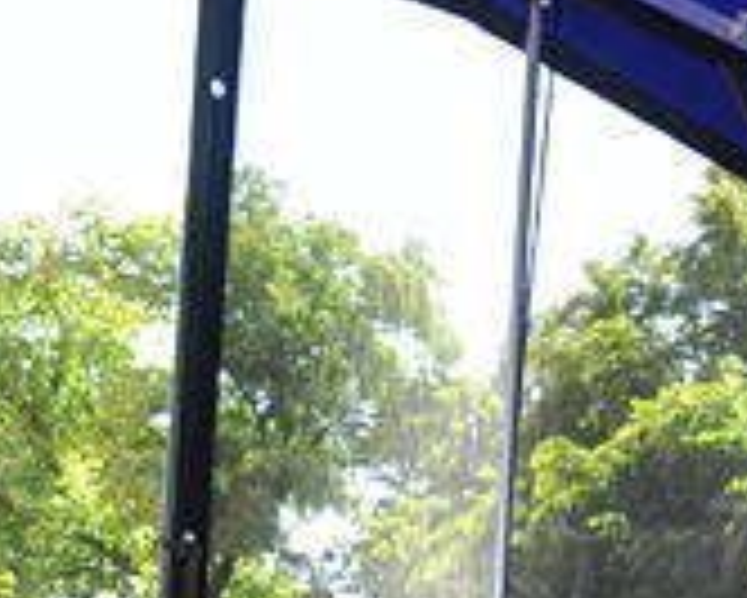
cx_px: 1359
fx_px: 3349
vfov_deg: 9.5
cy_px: 1194
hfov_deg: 11.7
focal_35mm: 151
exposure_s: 1/200
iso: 400
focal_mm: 21
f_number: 7.1
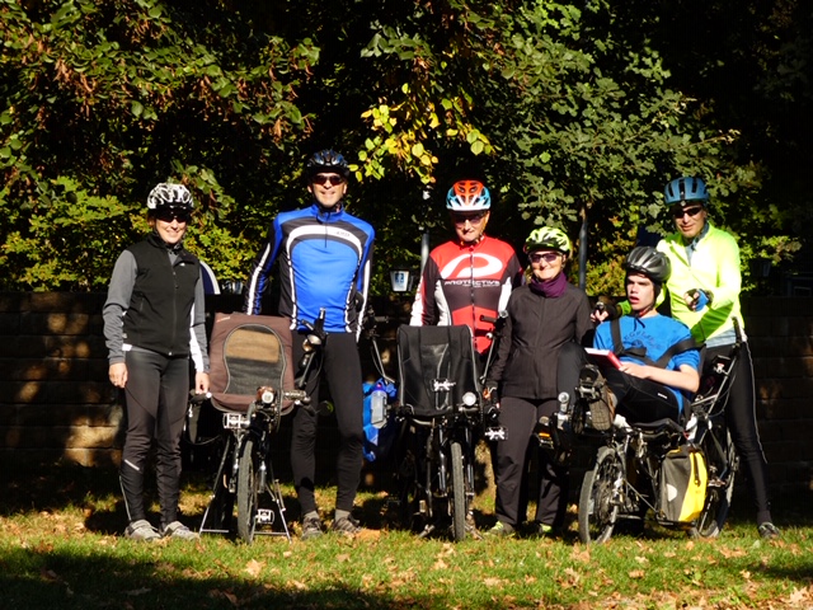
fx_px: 3359
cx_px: 406
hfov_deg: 13.8
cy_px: 305
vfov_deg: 10.4
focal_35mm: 143
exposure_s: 1/200
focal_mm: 25.6
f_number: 5.4
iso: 80
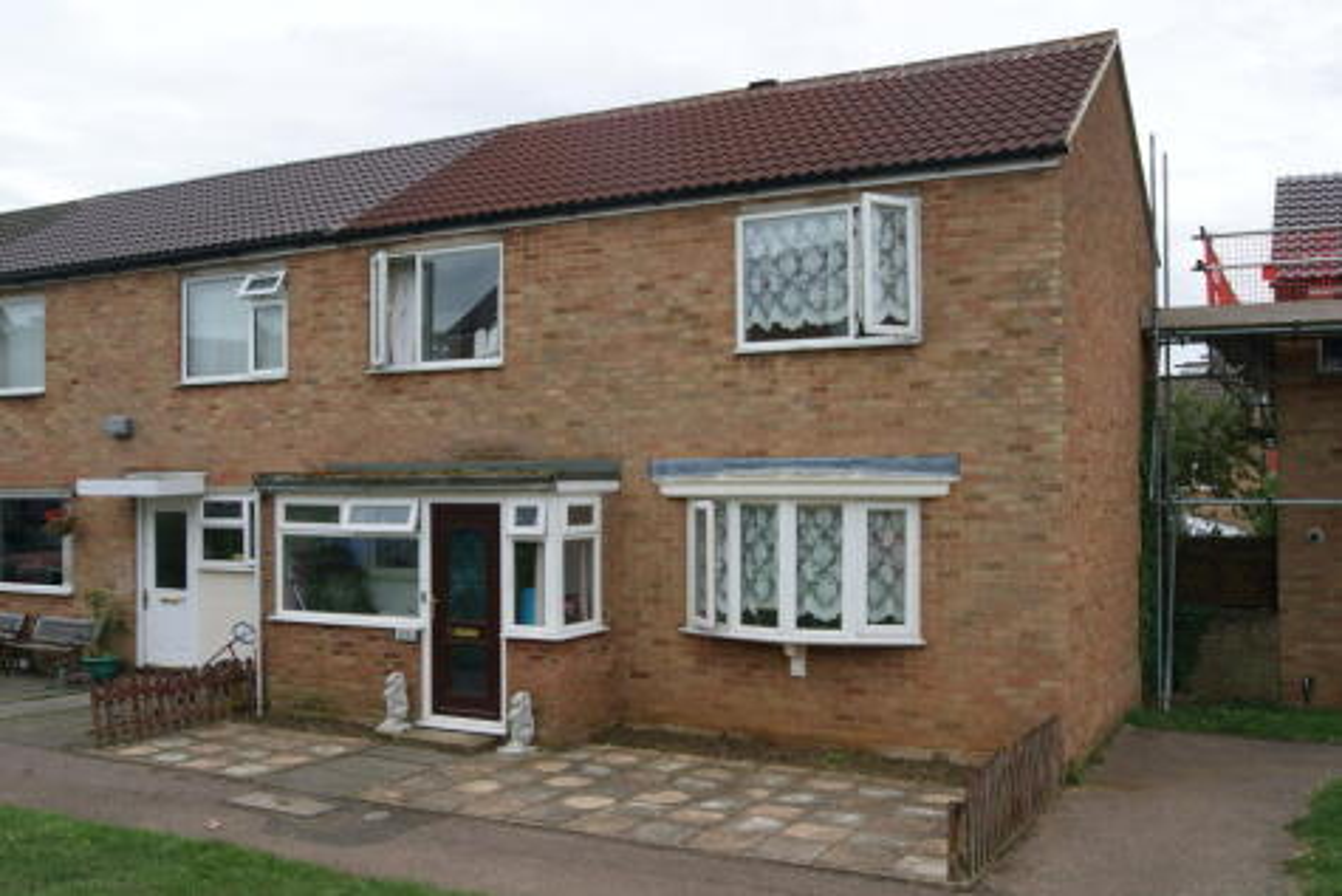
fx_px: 1230
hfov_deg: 57.2
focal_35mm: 33
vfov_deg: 40.0
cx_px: 671
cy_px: 448
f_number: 10
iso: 100
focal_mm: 22
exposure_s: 1/80
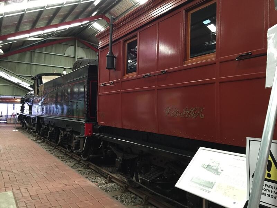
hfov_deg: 61.7
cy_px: 104
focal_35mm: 29
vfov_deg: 48.2
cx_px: 138
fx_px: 232
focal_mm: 4.15
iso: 160
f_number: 2.2
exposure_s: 1/30
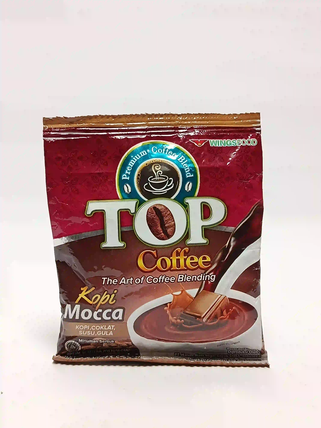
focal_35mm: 44
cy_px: 214
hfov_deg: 32.9
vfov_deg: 42.9
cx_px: 160
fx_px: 544
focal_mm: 5.24
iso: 454
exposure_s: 1/100
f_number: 1.7
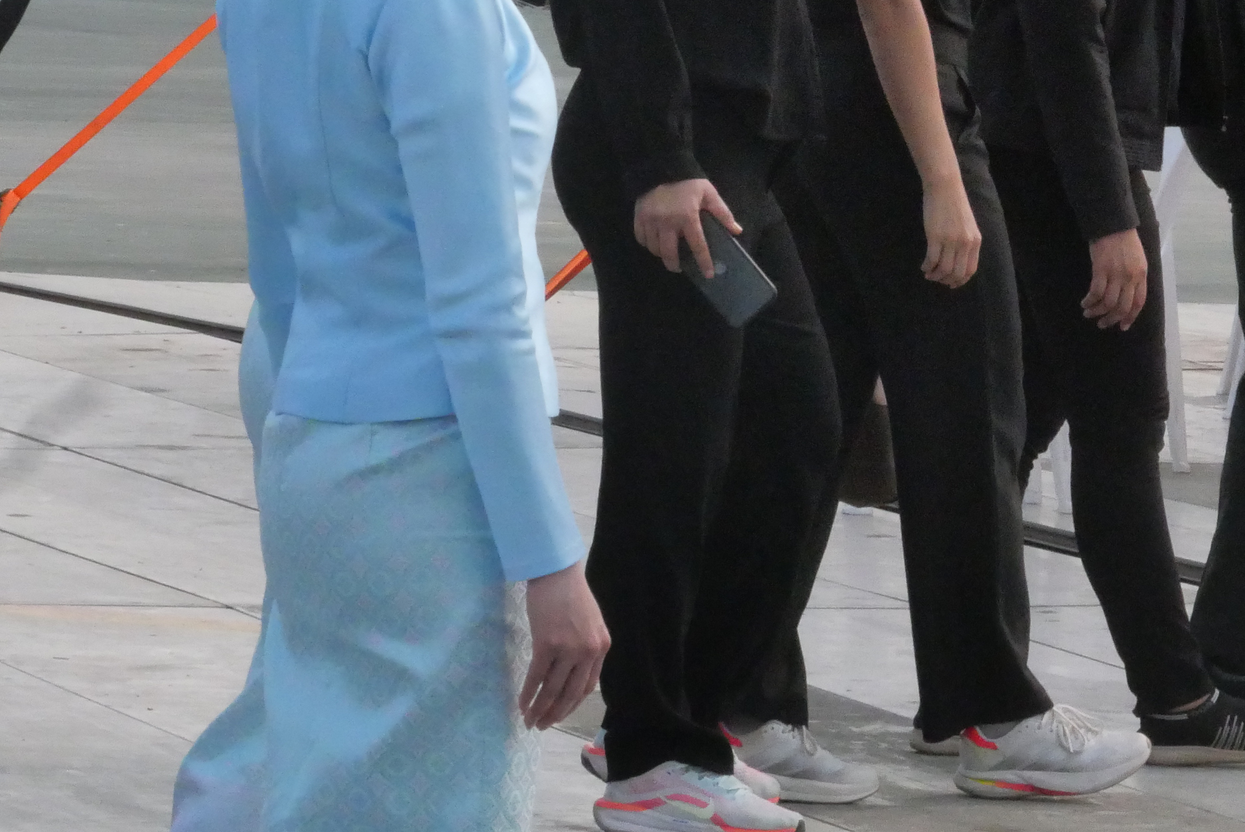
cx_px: 1078
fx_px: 9377
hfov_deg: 7.6
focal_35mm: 271
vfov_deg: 5.1
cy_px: 36
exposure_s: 1/1300
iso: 4000
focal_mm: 66
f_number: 22
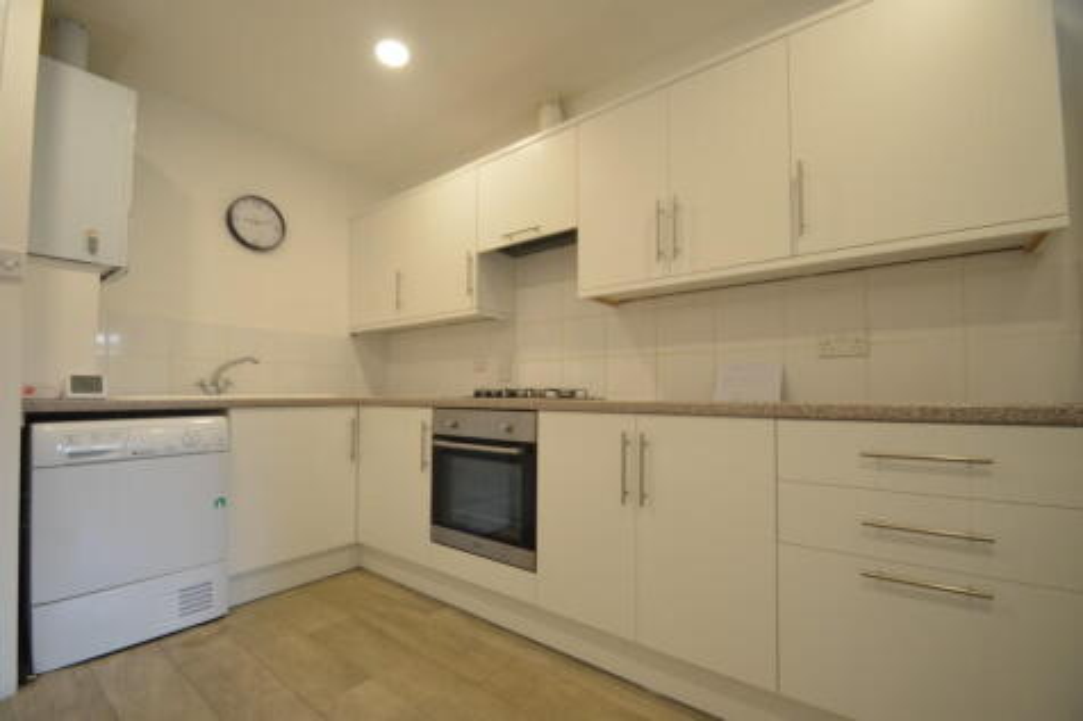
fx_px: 451
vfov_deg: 77.3
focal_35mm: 15
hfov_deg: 100.4
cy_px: 360
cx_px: 542
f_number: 4
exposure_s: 1/60
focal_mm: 10
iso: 450
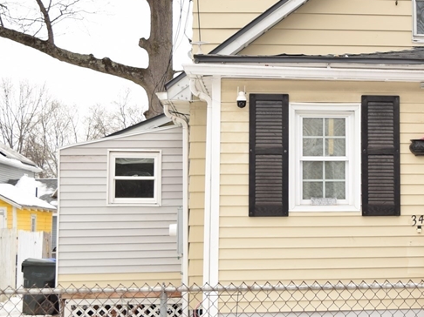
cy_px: 138
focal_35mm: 76
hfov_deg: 24.8
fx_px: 931
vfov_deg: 19.4
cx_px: 390
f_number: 6.3
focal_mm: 25
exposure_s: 1/125
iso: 200
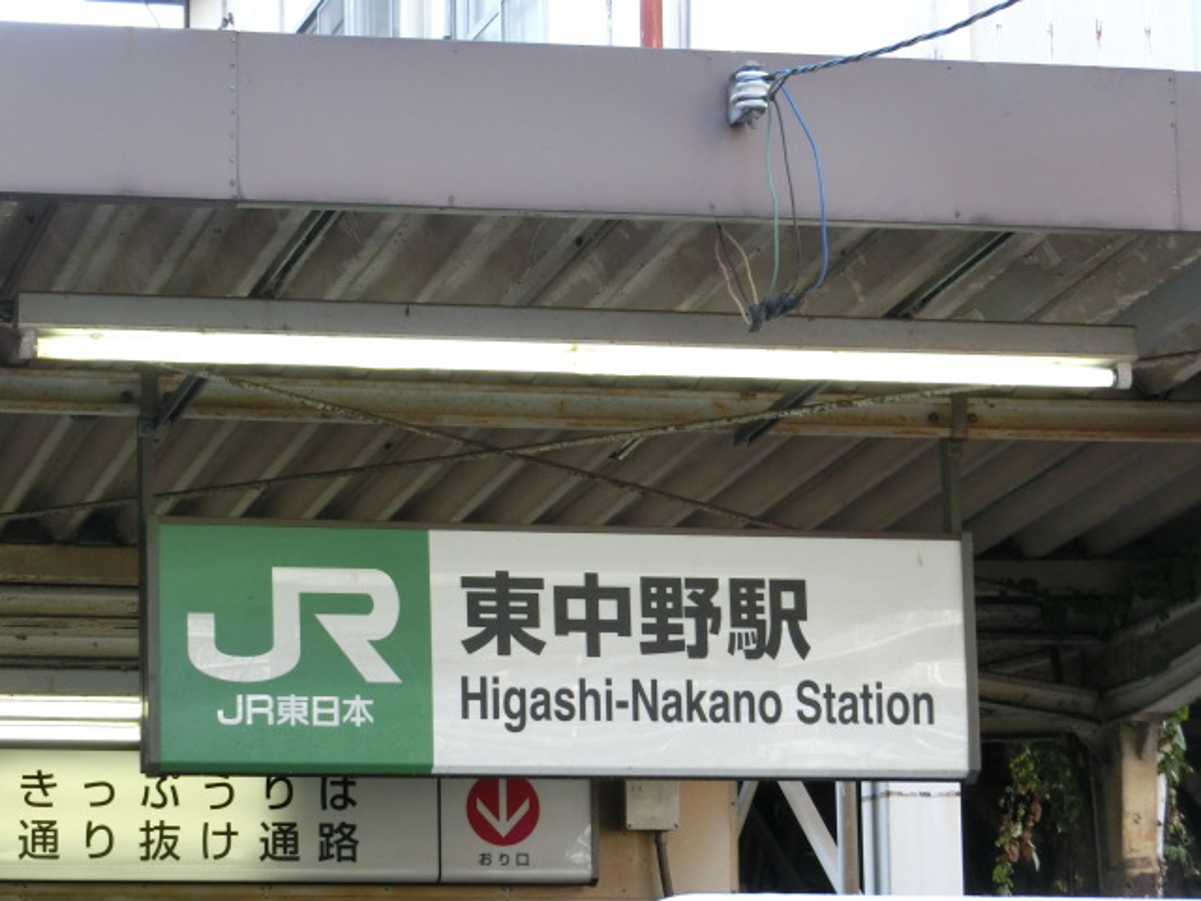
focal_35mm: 143
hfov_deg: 13.8
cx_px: 600
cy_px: 450
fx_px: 4961
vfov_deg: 10.4
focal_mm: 25.5
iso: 400
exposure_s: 1/160
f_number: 5.8
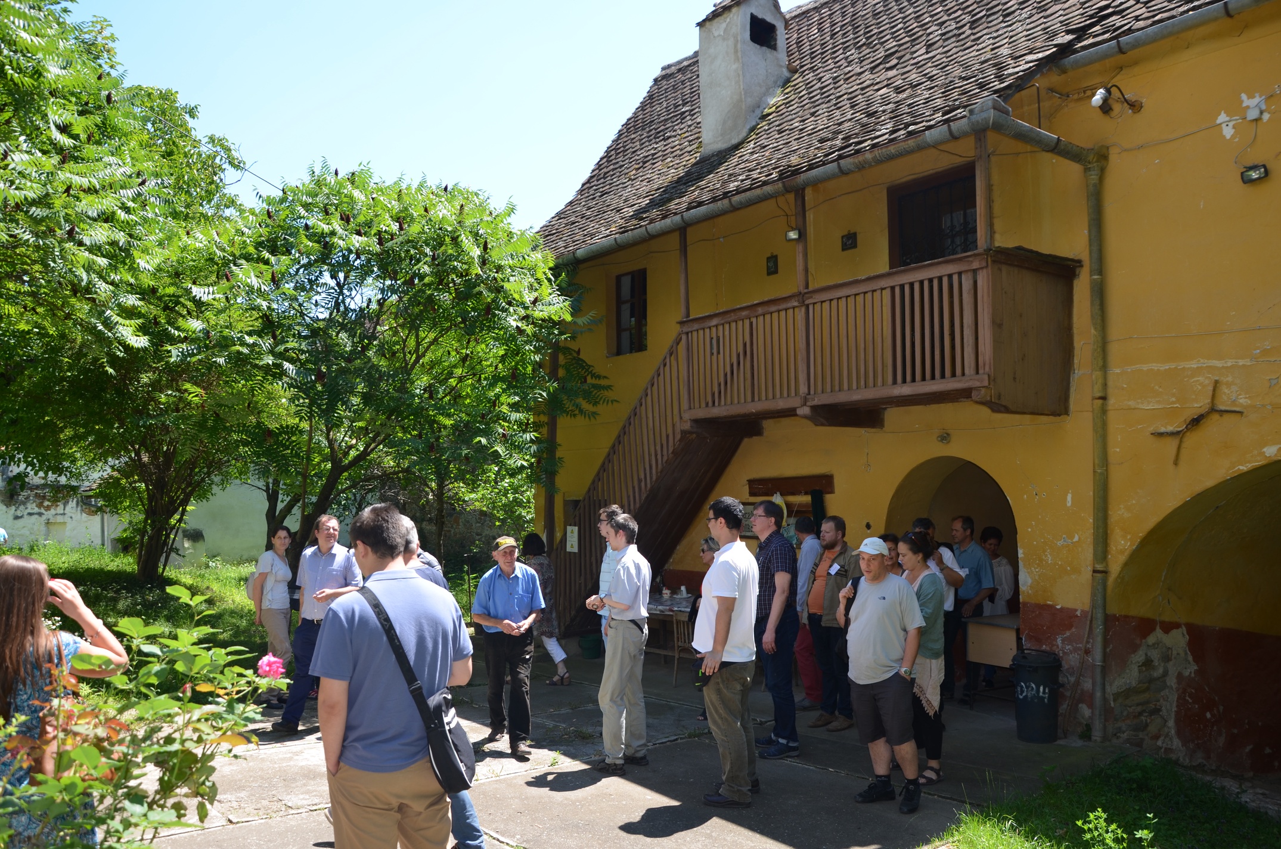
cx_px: 640
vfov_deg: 47.7
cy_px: 424
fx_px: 959
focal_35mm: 27
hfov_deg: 67.5
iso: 100
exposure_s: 1/200
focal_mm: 18
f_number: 5
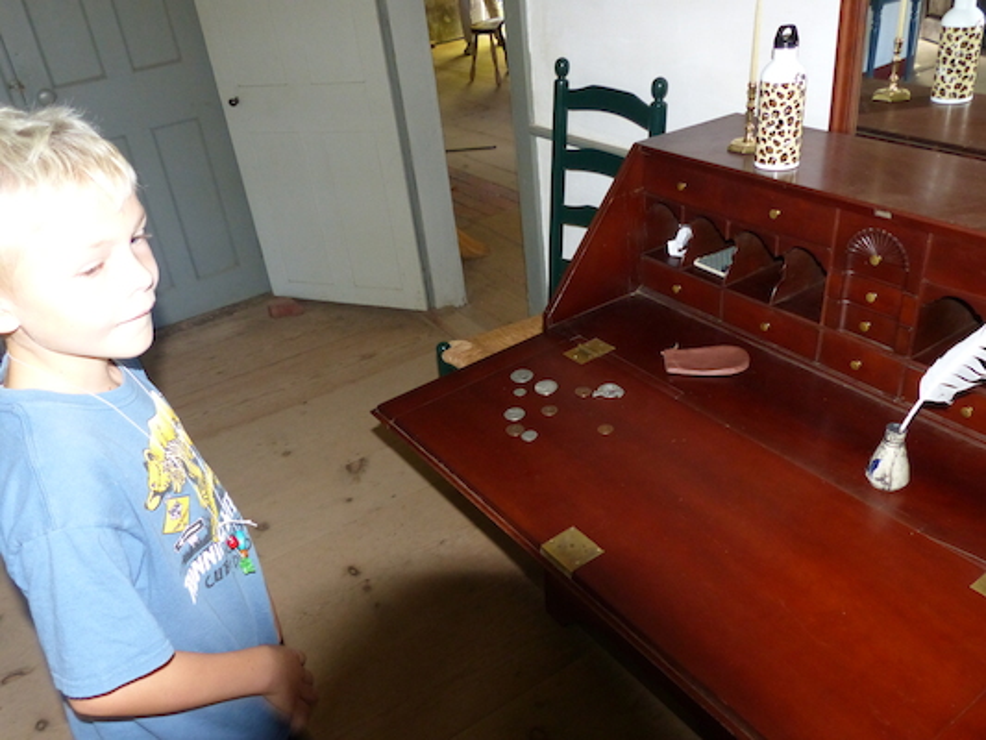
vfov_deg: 48.2
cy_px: 370
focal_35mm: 29
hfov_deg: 61.6
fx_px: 826
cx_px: 493
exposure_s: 1/40
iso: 400
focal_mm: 5.2
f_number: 2.8
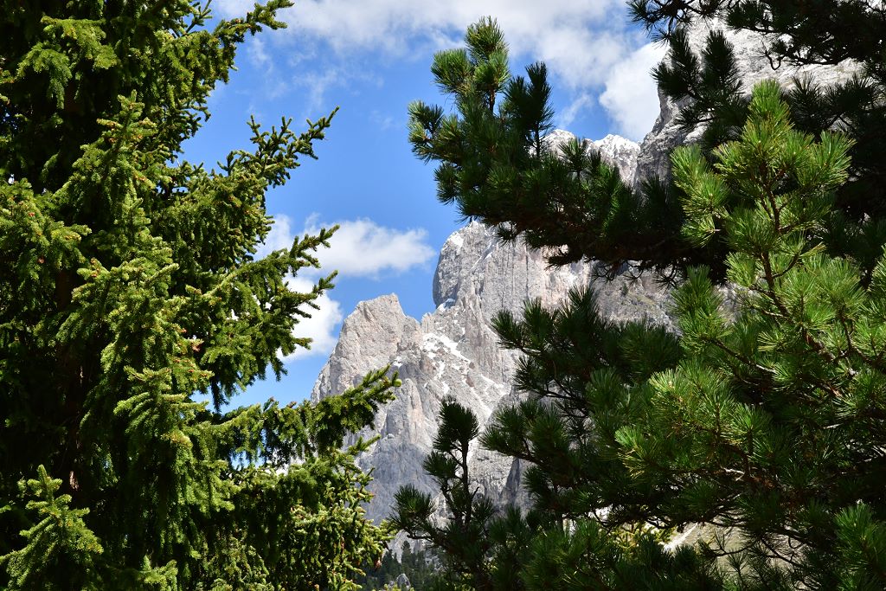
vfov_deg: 15.2
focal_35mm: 90
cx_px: 443
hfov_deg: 22.6
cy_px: 296
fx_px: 2215
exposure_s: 1/125
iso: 800
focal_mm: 60
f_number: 20
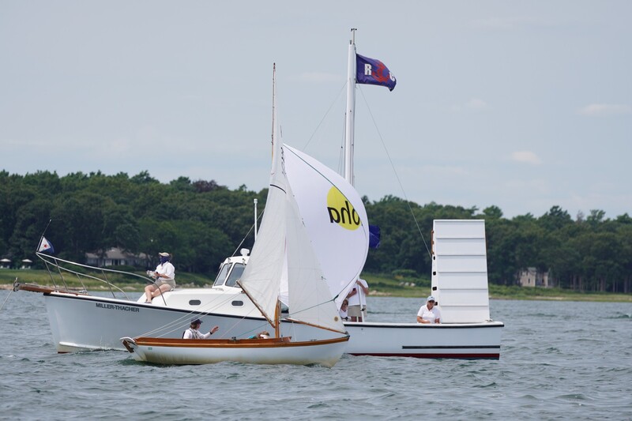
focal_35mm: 348
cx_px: 316
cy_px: 210
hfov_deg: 5.9
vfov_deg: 3.9
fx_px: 6108
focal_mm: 232
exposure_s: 1/1250
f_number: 5.6
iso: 160
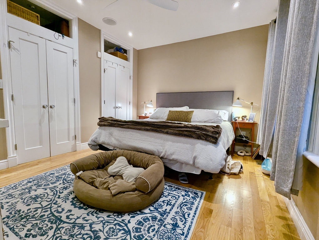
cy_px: 120
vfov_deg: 78.2
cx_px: 160
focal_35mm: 16
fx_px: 148
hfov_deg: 94.4
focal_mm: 2.35
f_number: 2.2
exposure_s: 1/23.8
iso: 111
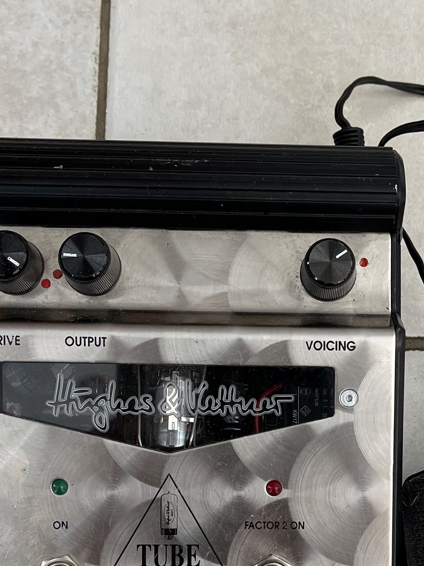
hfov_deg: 23.7
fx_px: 996
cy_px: 439
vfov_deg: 31.0
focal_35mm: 61
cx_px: 339
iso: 125
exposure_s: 1/117
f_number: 1.6
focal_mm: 5.1
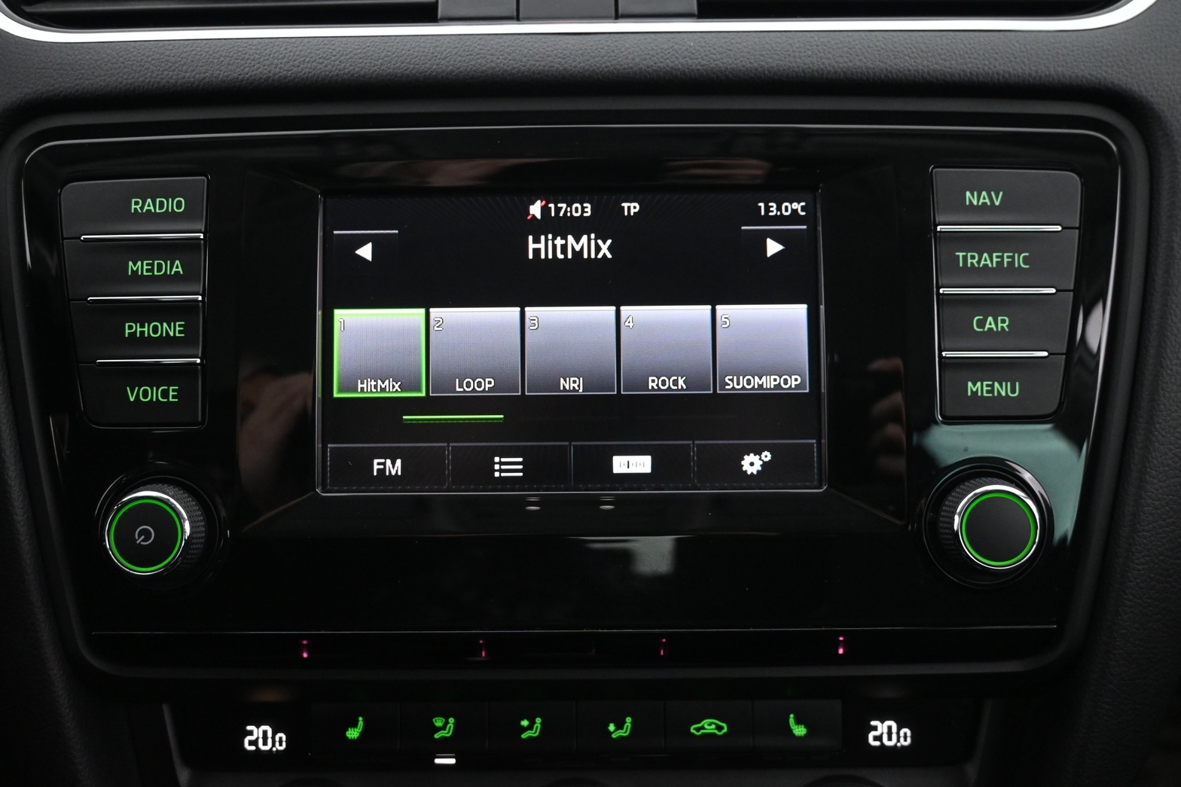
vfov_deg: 42.3
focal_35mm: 31
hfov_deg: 60.3
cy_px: 387
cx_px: 575
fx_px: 1017
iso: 2800
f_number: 3.8
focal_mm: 20
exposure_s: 1/30
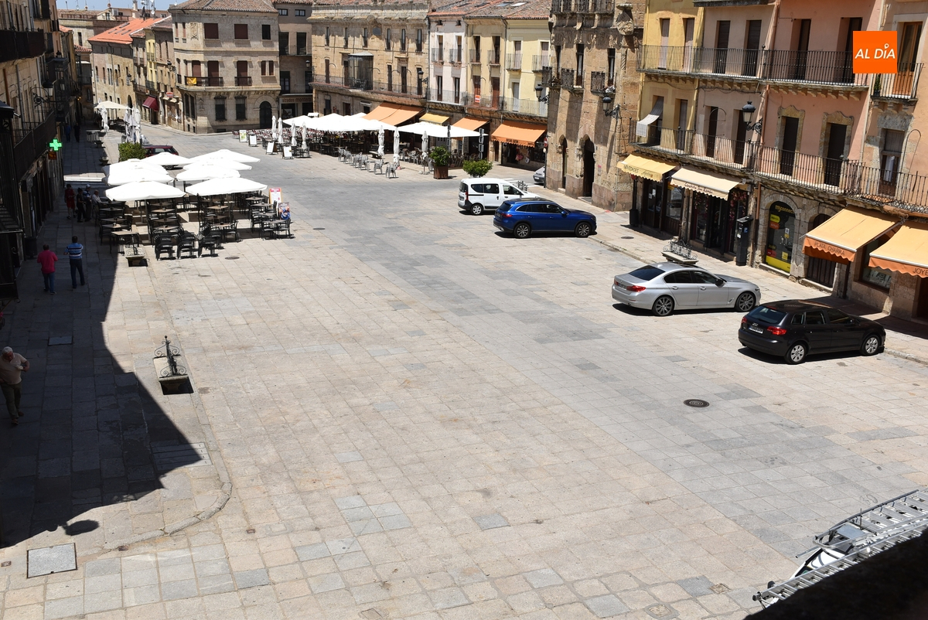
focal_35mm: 39
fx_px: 1006
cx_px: 464
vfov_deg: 34.3
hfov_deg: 49.5
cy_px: 310
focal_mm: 26
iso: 200
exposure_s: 1/400
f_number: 10
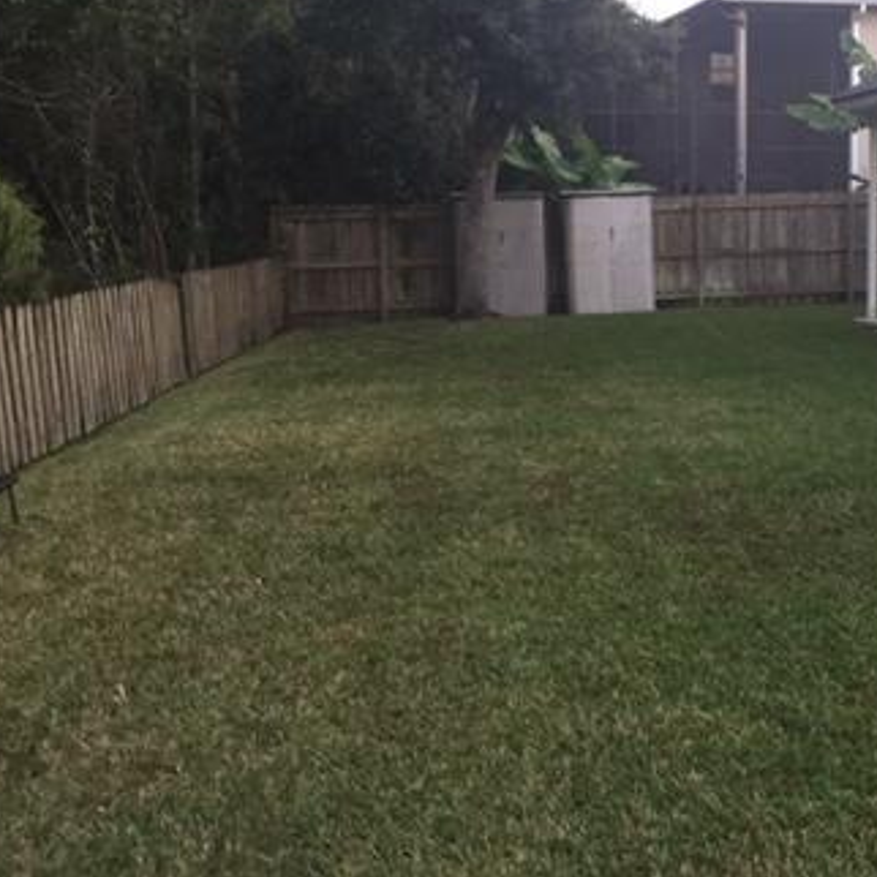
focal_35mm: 51
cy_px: 357
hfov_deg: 33.0
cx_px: 613
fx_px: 1462
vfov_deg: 33.3
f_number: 2.2
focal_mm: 4.15
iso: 100
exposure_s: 1/30
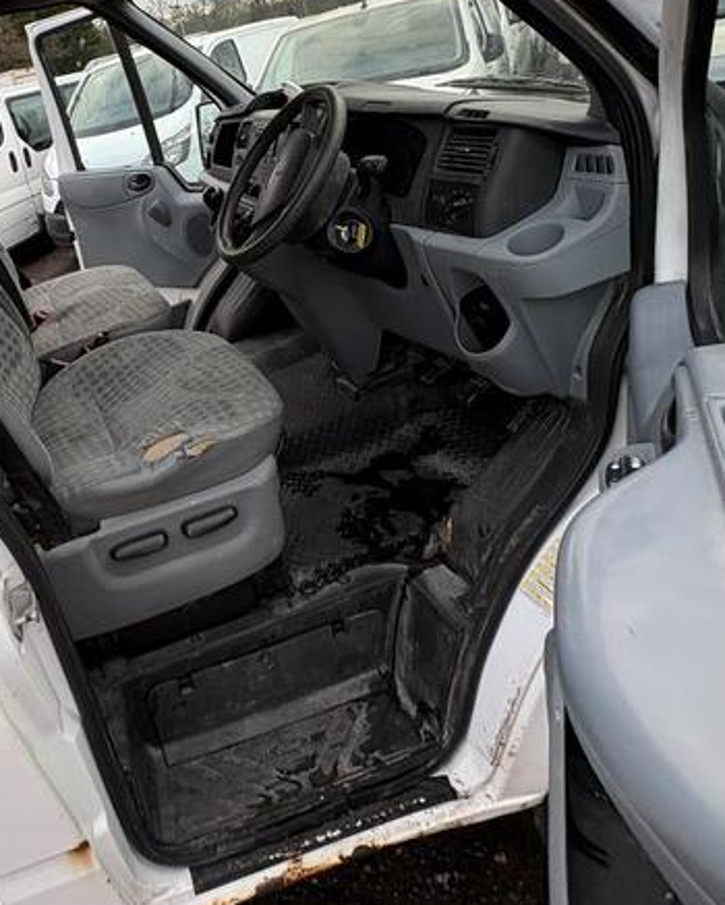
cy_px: 302
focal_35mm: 28
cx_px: 155
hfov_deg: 48.9
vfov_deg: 60.7
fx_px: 750
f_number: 2.2
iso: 50
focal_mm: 2.22
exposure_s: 1/116
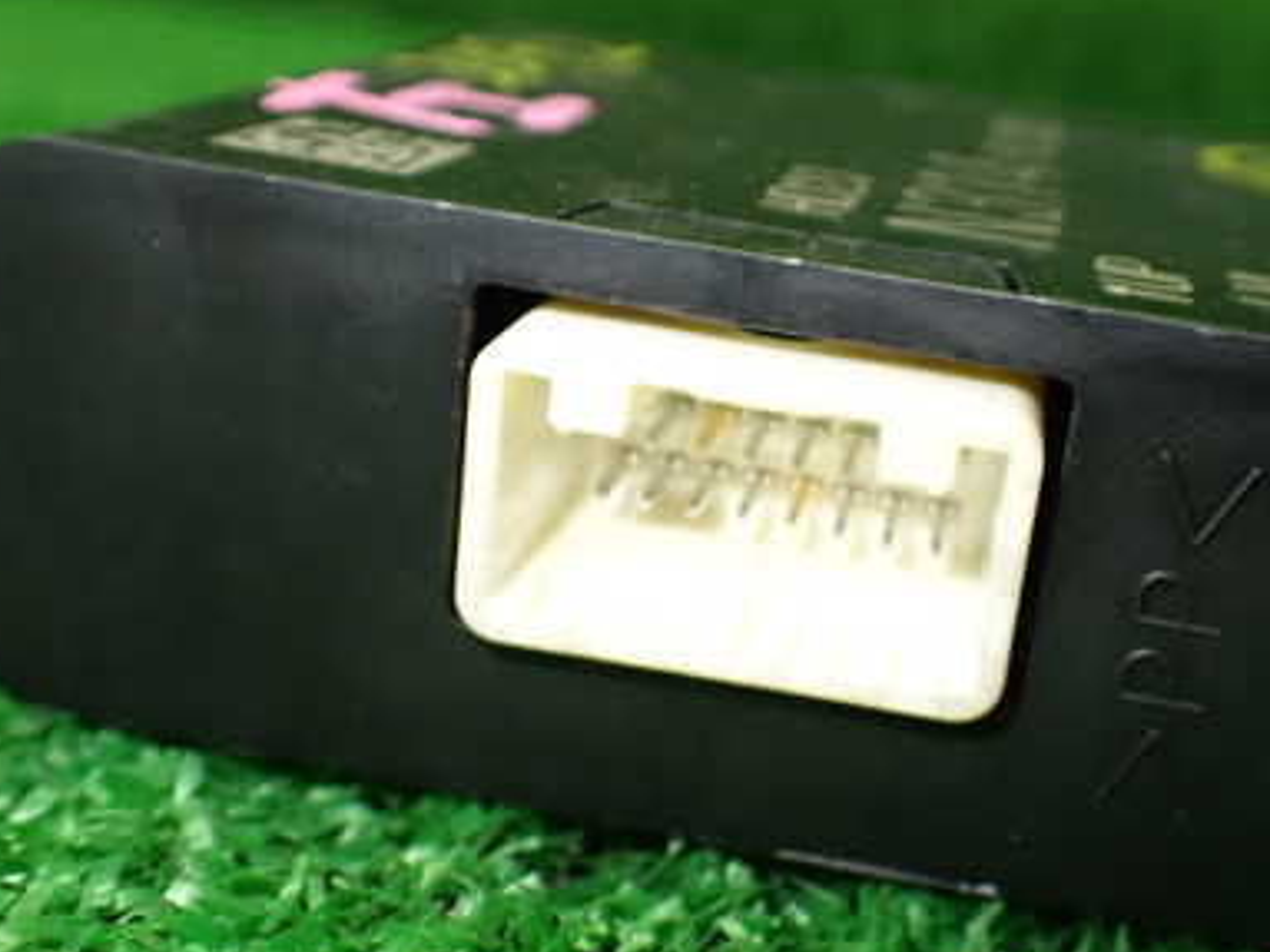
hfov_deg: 40.0
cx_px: 836
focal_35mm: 47
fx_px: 1724
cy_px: 441
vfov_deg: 30.9
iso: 400
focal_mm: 5.4
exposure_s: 1/125
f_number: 2.3
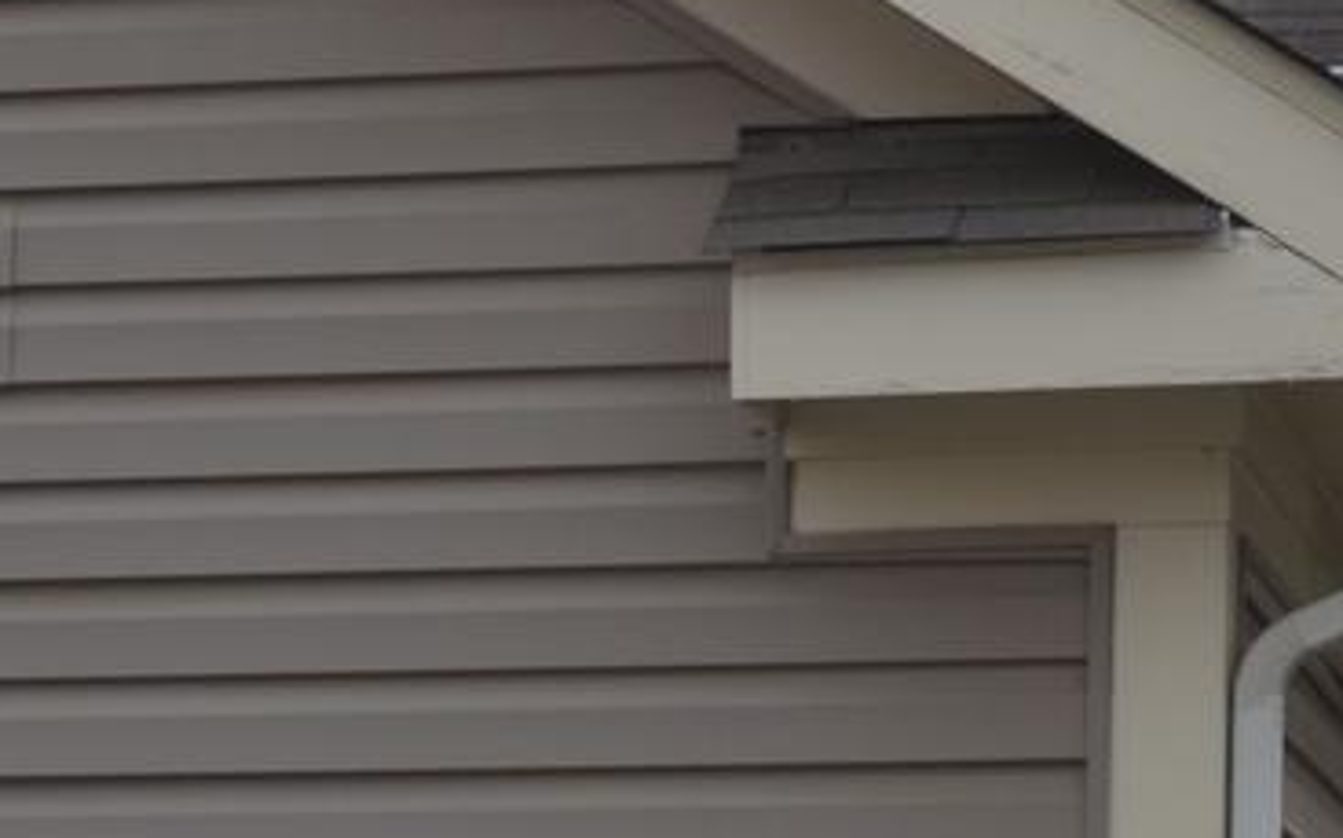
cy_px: 1407
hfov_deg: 9.1
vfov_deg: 5.8
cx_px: -849
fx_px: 8122
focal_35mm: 222
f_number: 6.3
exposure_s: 1/160
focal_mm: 26
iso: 100
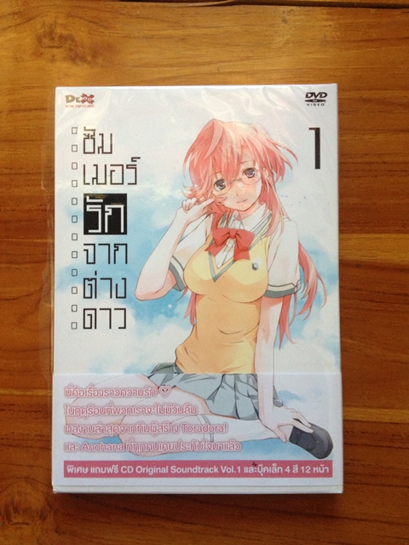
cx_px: 204
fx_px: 551
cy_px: 272
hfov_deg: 40.7
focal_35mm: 35
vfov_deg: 52.6
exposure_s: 1/20
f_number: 2.4
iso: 200
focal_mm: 4.28
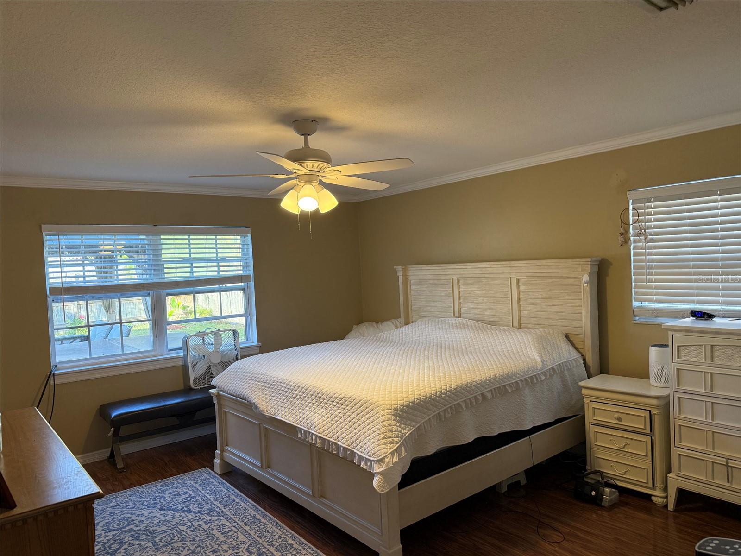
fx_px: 514
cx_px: 370
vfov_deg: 56.8
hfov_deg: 71.6
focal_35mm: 24
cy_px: 278
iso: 200
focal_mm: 6.76
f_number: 1.78
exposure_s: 1/133
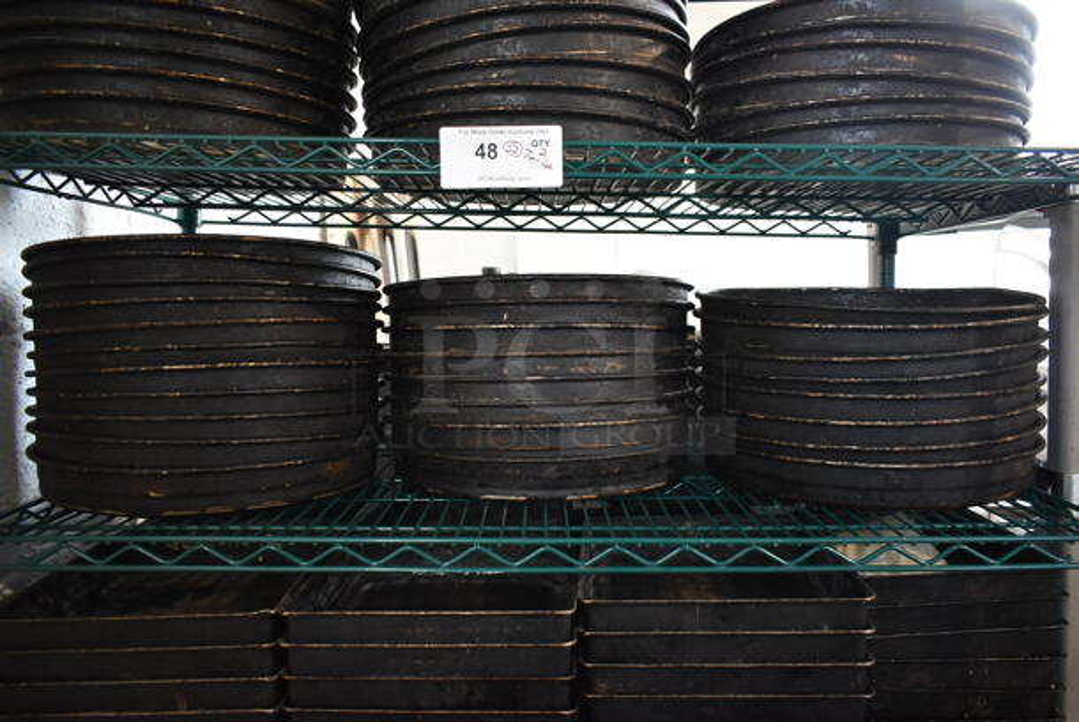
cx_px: 540
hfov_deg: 67.3
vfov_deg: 48.0
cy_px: 361
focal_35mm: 27
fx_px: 810
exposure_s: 1/30
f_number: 3.5
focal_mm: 18
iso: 1400
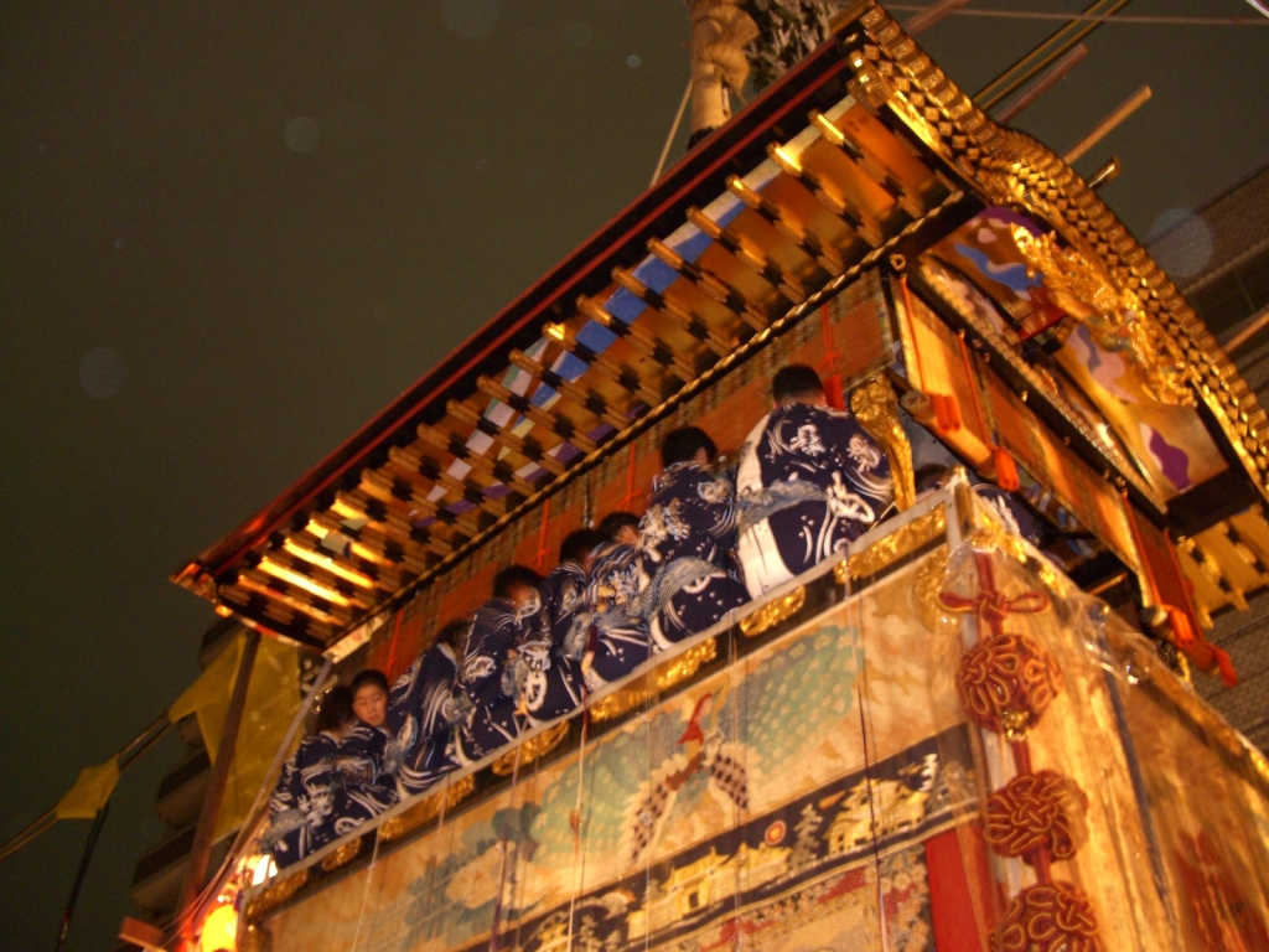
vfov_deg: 37.7
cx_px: 634
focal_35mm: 38
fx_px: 1393
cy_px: 476
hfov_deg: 49.0
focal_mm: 7.9
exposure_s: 1/2
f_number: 2.8
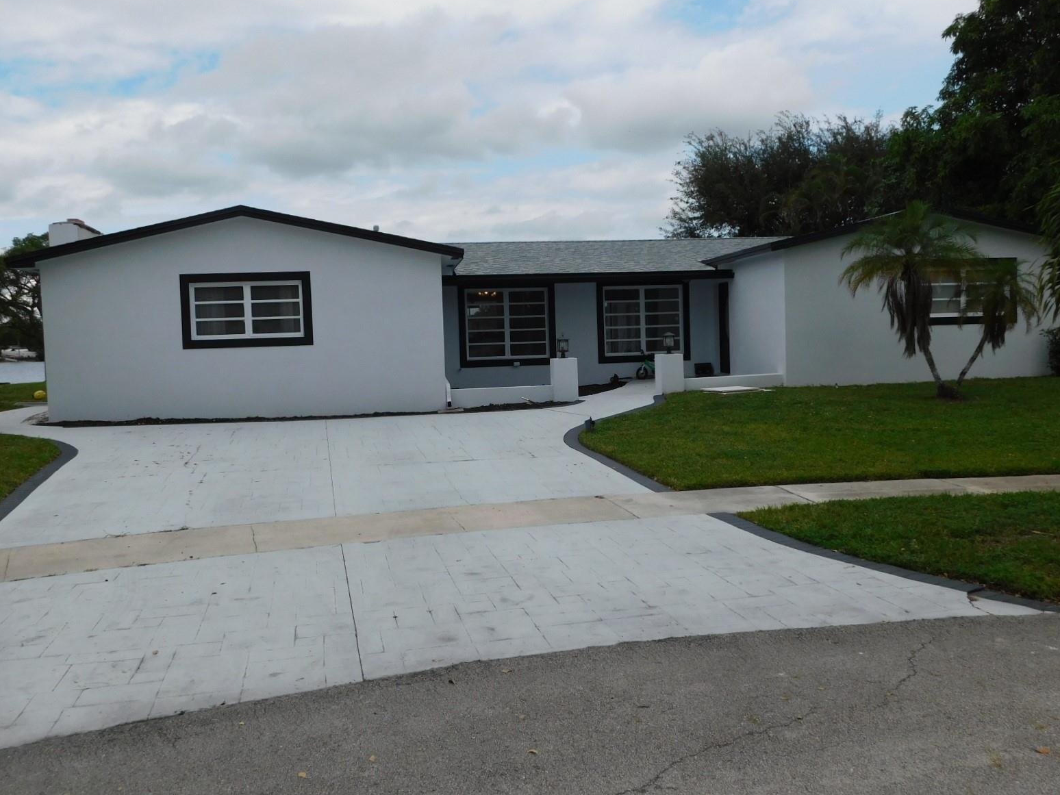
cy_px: 390
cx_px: 546
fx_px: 949
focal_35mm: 31
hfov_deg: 58.3
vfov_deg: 45.4
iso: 125
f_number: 6.4
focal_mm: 5.3
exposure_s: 1/400
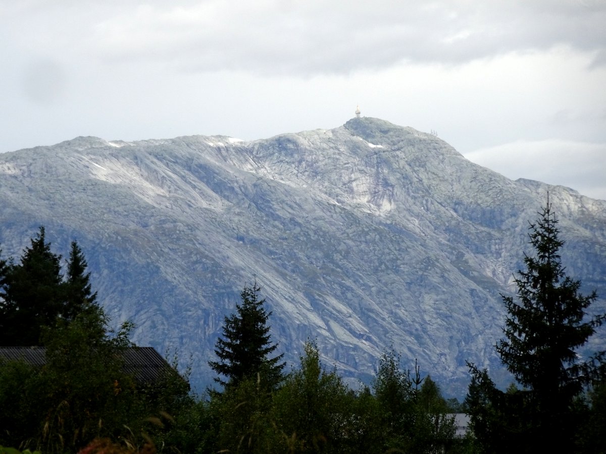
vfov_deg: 5.3
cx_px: 303
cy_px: 227
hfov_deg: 7.1
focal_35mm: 280
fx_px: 4902
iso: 160
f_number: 6.3
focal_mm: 47.87
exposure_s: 1/250
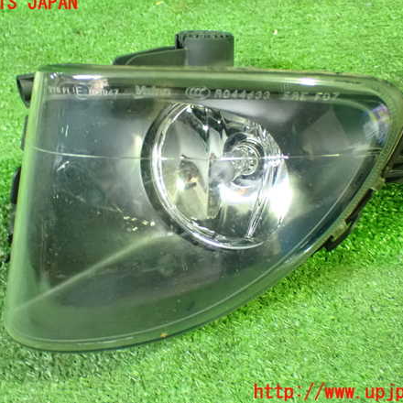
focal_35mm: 53
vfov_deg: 32.2
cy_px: 198
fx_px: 698
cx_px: 186
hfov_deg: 32.2
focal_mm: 7.84
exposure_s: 1/25
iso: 1600
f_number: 2.9
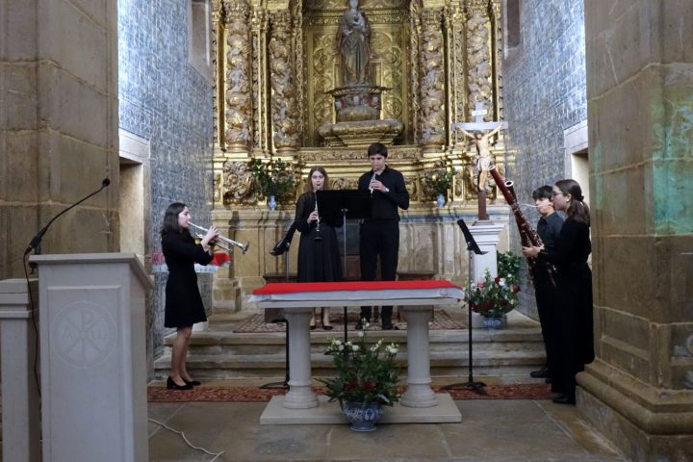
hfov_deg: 50.7
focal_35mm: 38
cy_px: 231
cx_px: 346
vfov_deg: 35.1
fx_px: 731
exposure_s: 1/200
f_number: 3.5
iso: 2000
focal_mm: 13.94
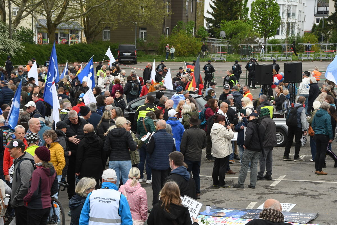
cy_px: 112
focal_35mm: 98
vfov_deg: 14.0
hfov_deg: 20.9
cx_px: 168
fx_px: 913
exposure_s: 1/250
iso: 640
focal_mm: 65
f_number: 11
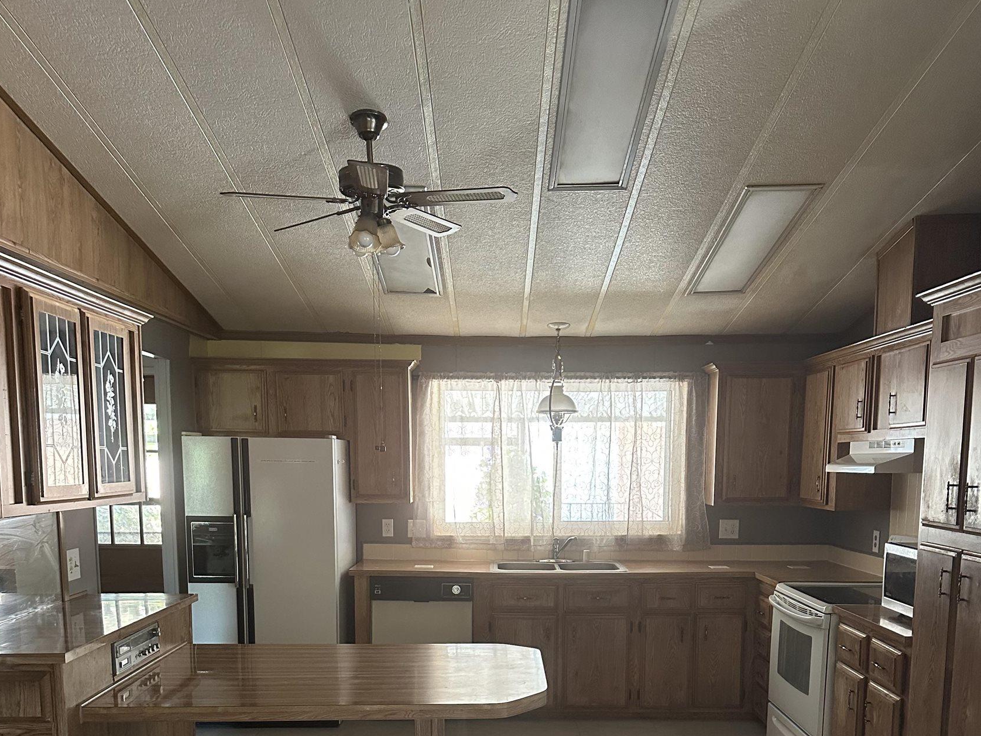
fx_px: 935
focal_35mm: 33
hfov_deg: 55.3
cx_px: 499
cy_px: 595
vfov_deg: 41.0
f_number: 1.78
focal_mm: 6.86
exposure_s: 1/60
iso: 640
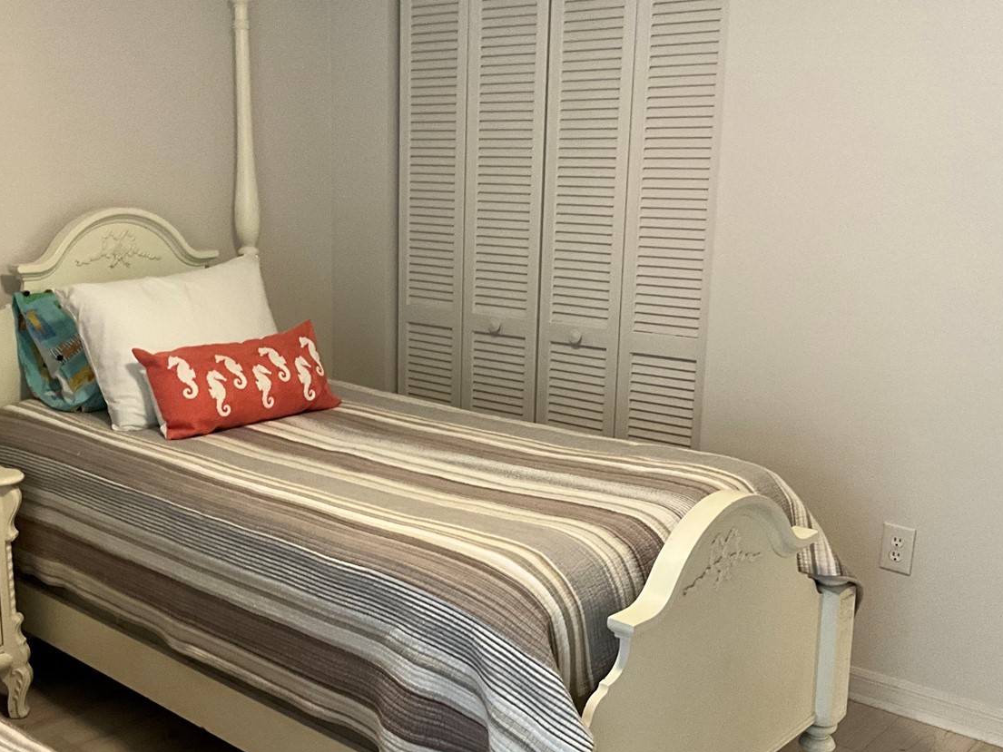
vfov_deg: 34.3
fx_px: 1217
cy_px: 428
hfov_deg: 44.4
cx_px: 375
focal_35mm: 42
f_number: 1.8
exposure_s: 1/60
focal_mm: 3
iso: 200
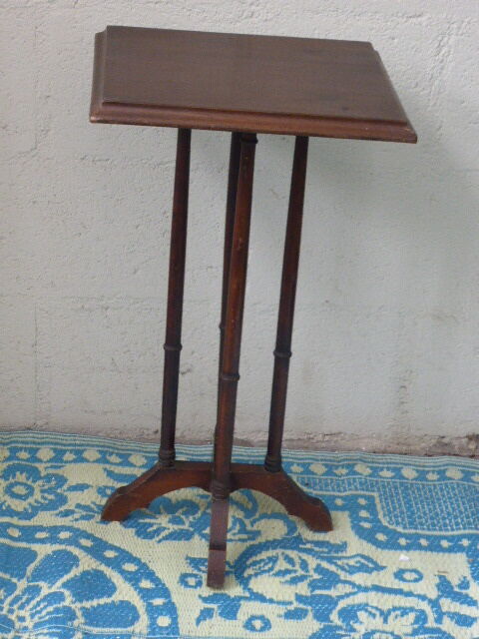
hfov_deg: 16.2
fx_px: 1679
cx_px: 240
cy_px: 320
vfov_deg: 21.5
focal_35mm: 91
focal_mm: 15.1
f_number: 5.2
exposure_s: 1/20
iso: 400
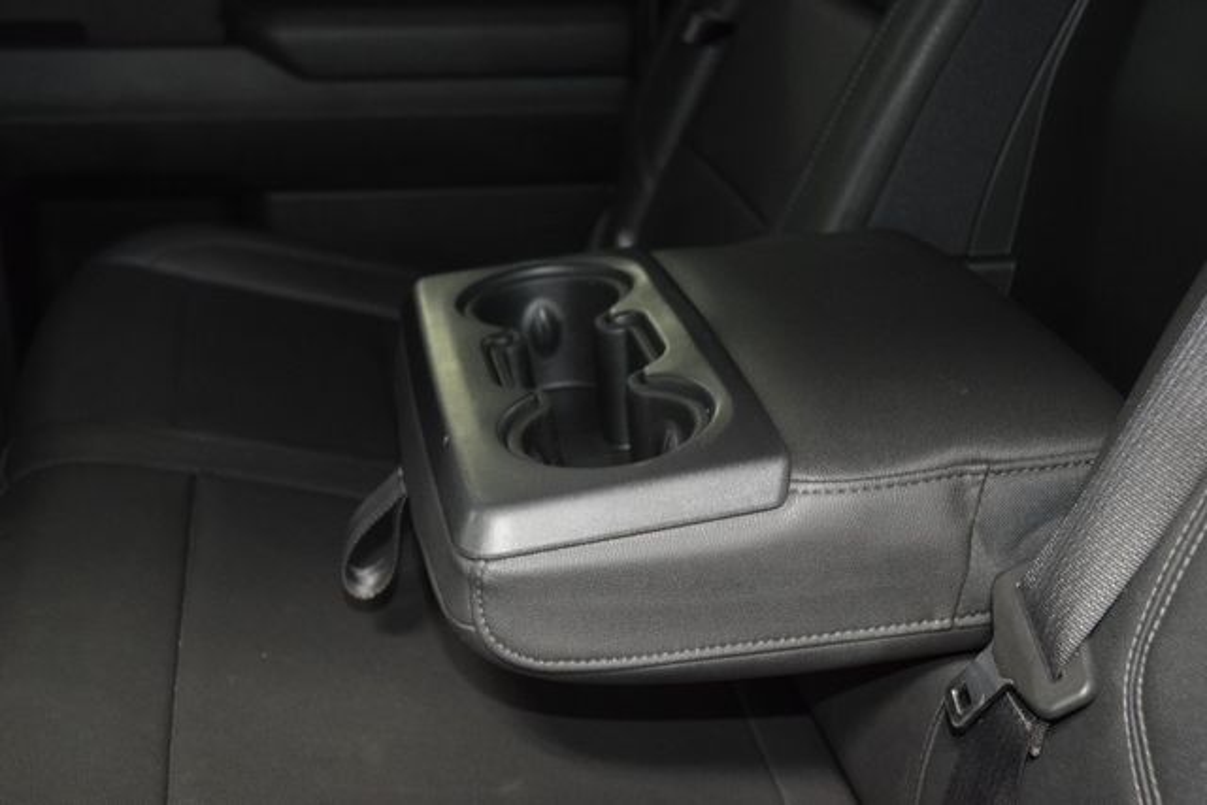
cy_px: 402
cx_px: 604
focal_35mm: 51
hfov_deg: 38.9
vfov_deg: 26.5
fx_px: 1710
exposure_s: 1/25
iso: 2200
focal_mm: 34
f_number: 4
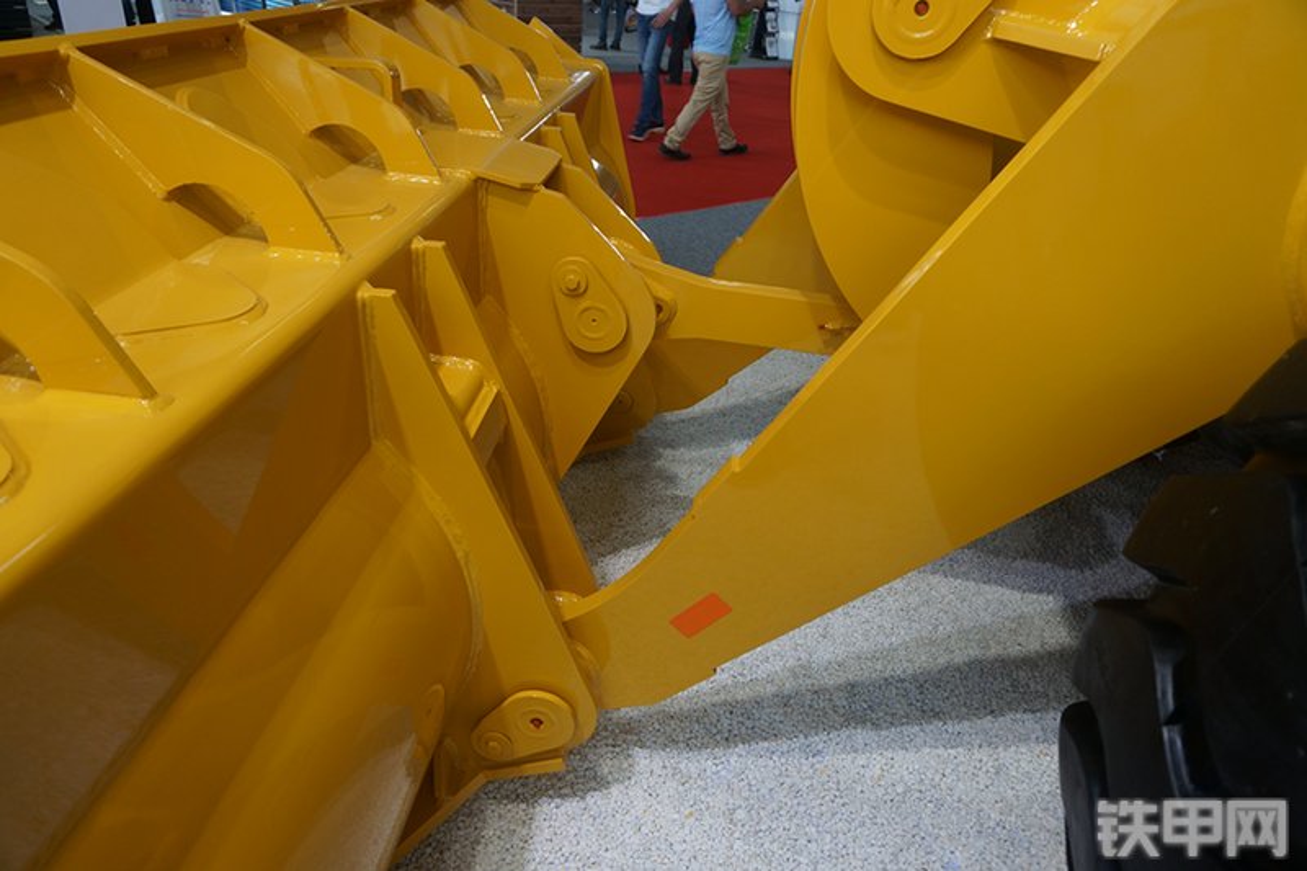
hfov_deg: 73.8
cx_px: 654
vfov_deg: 53.1
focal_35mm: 24
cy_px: 436
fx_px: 871
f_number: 4
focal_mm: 16
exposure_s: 1/60
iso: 200
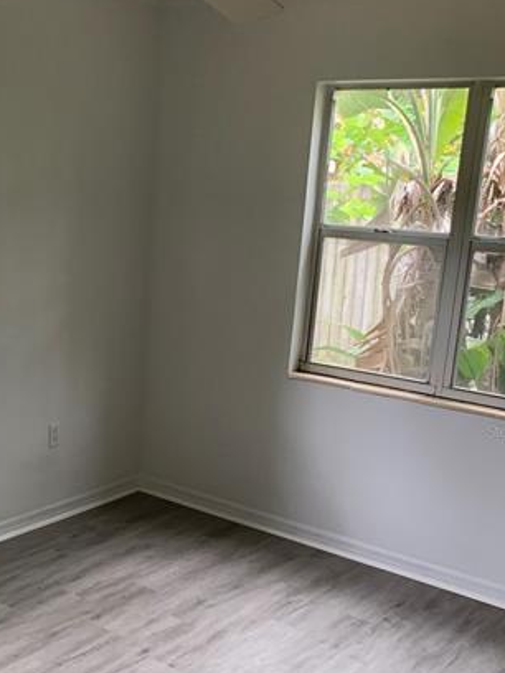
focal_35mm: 49
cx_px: 86
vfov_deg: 38.6
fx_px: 953
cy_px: 431
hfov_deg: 28.9
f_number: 1.8
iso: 100
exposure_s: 1/84
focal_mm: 4.25
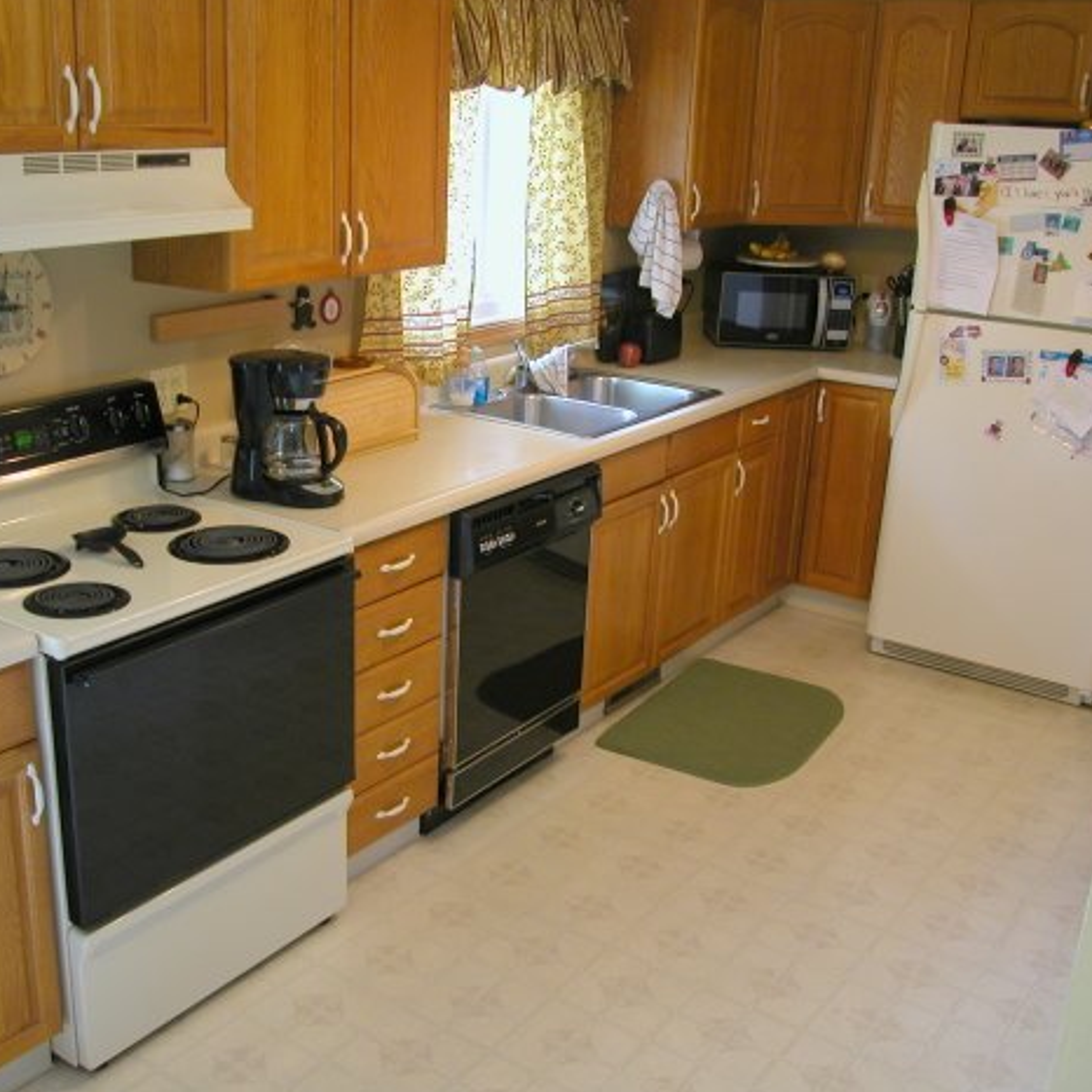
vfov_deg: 48.4
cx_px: 396
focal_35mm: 34
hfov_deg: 47.9
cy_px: 537
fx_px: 1213
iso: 100
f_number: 2.8
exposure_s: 1/10.9
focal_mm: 7.1
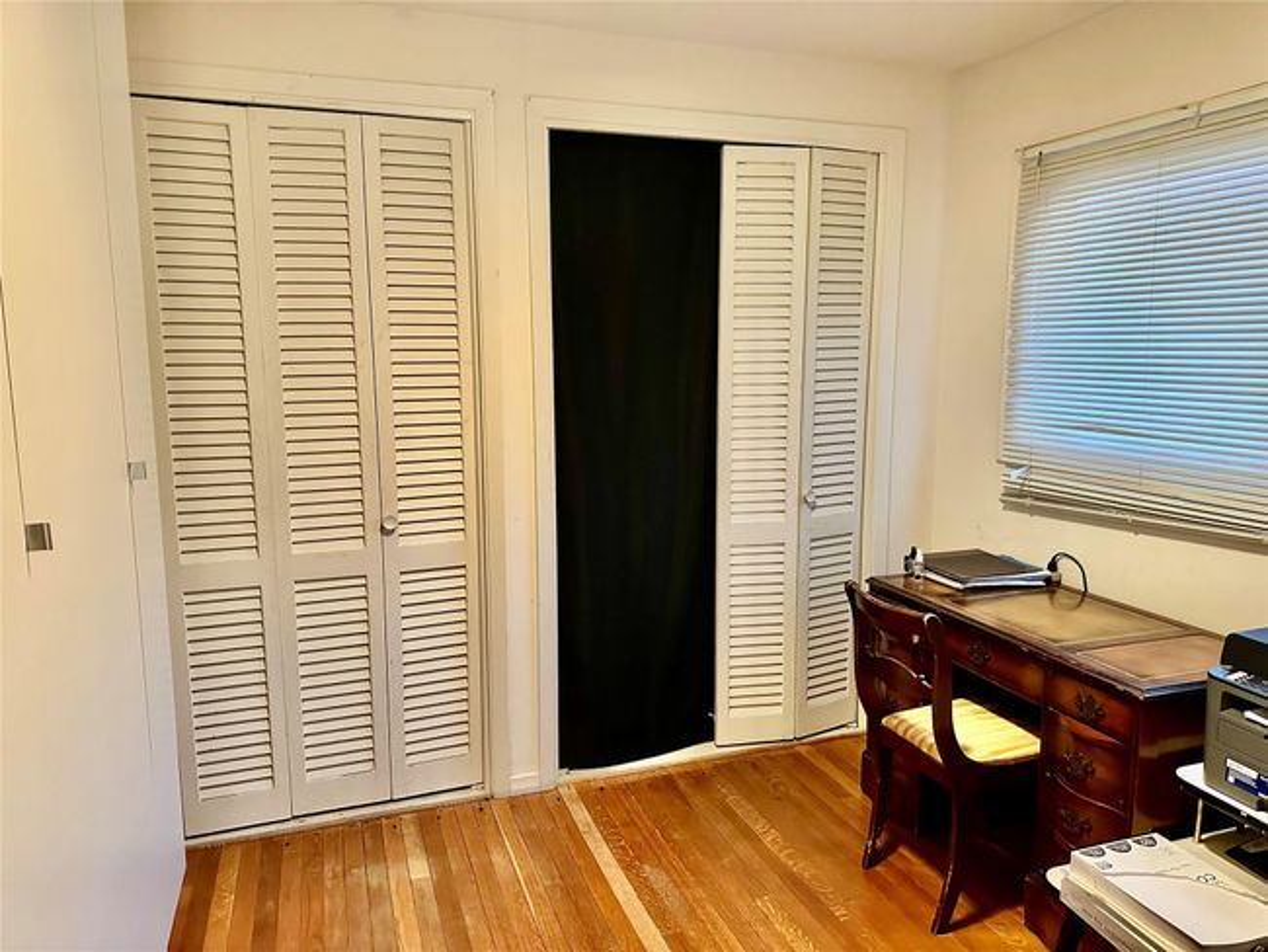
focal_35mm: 24
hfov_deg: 71.6
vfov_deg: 56.8
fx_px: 879
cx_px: 634
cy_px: 476
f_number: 1.78
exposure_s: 1/60
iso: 800
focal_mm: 6.86
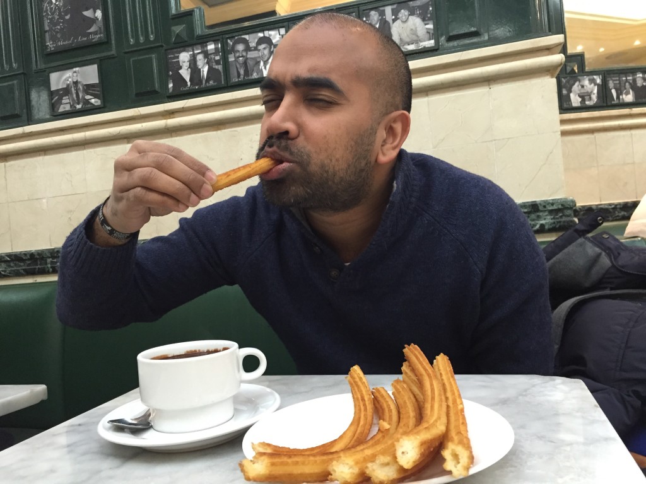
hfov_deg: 61.7
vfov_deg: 48.2
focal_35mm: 29
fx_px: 541
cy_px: 242
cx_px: 323
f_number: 2.2
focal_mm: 4.15
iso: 250
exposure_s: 1/24
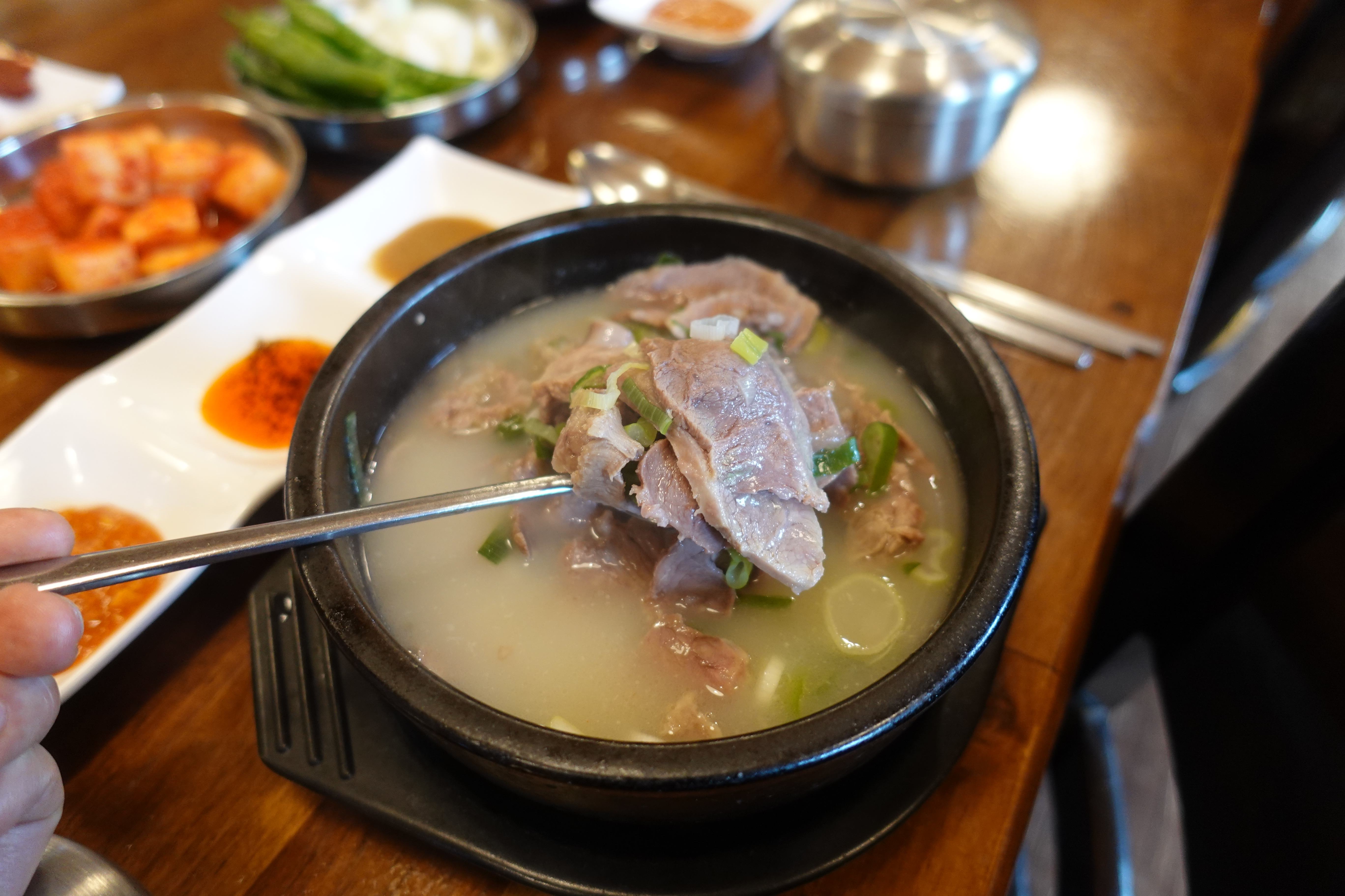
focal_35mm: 24
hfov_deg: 73.7
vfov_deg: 53.1
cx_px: 672
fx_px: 897
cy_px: 448
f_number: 1.8
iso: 500
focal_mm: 8.8
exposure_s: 1/80
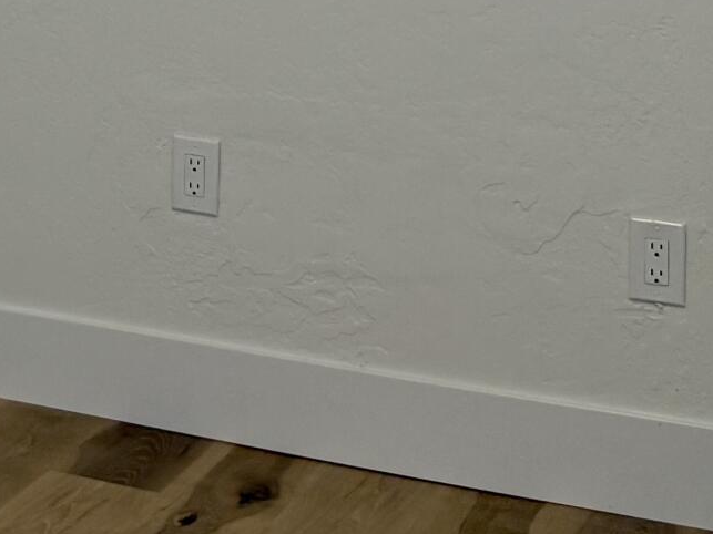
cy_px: -291
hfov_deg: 16.7
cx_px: -194
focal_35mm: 112
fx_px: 2306
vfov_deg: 12.5
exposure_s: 1/228
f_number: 1.78
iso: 160
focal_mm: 6.76
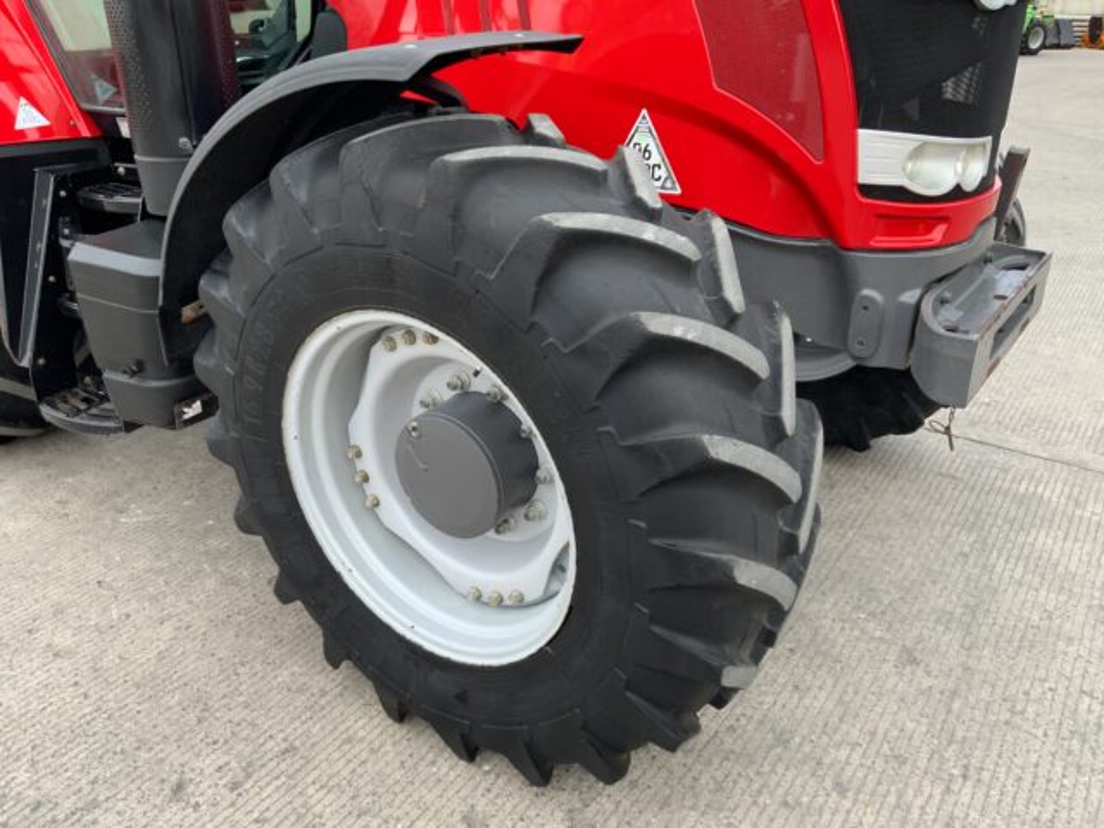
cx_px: 552
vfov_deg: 48.2
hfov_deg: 61.7
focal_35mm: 29
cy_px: 414
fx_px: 925
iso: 16
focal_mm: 3
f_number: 1.8
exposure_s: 1/180
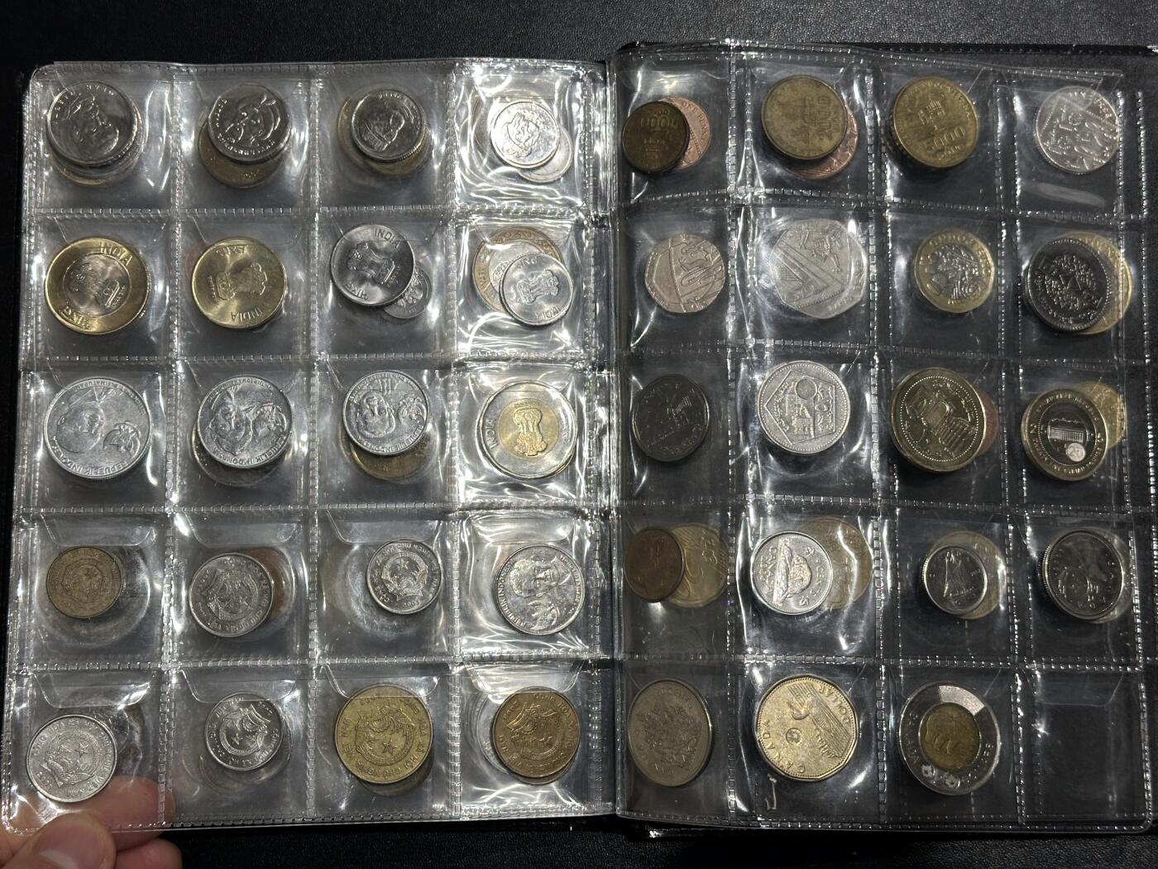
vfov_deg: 30.3
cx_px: 579
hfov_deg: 39.7
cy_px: 434
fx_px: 1606
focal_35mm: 48
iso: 100
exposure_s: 1/50
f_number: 1.78
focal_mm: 6.86
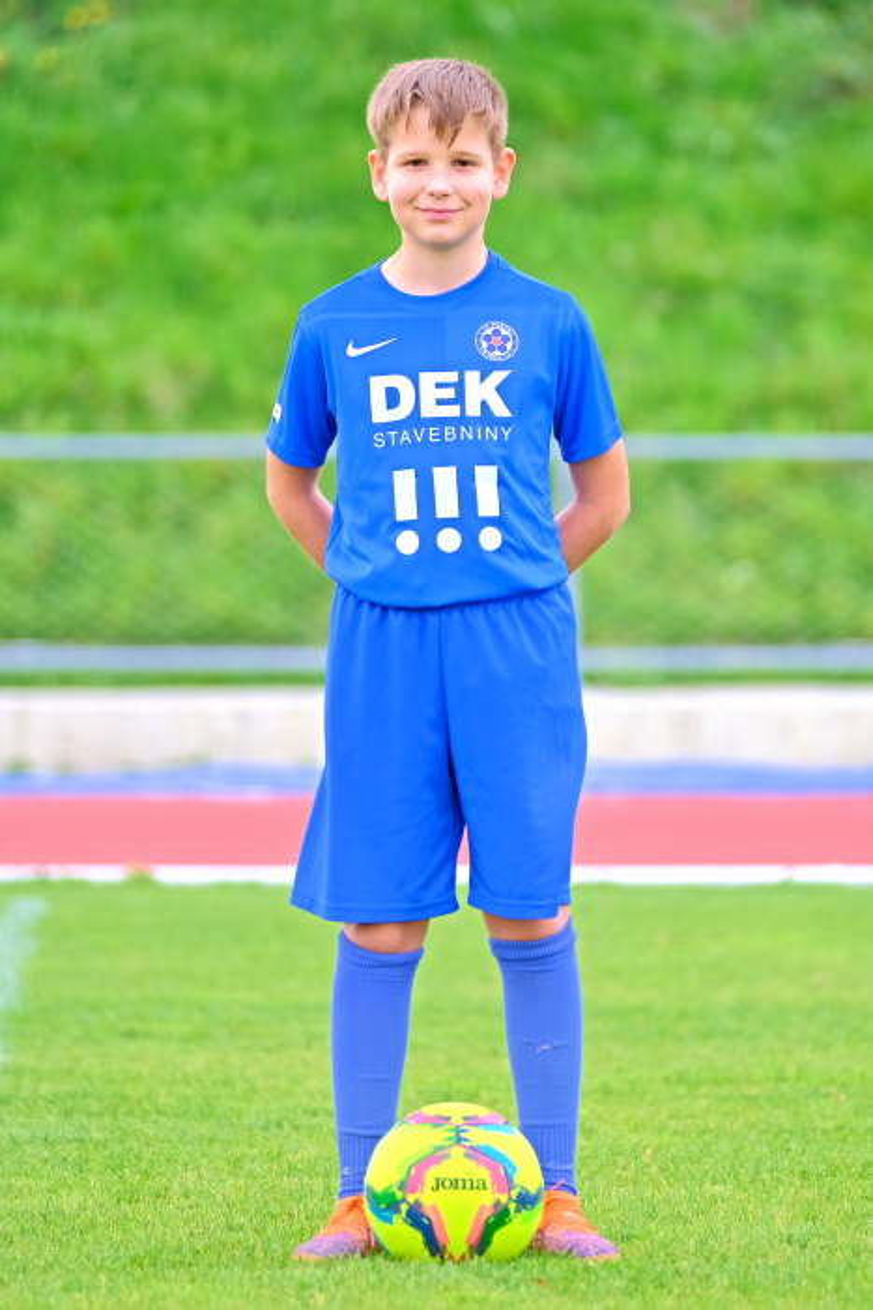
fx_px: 7642
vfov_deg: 9.8
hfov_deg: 6.5
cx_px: 436
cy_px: 655
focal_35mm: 210
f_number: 2.8
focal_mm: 140
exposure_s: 1/400
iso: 320
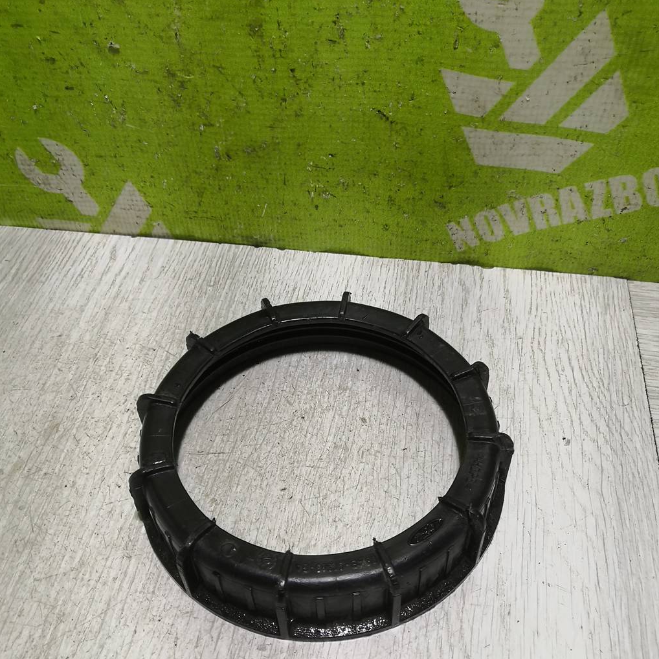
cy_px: 345
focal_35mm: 32
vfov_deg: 51.1
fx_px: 689
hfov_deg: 51.1
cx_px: 329
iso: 80
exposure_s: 1/100
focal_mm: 3.95
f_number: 1.8
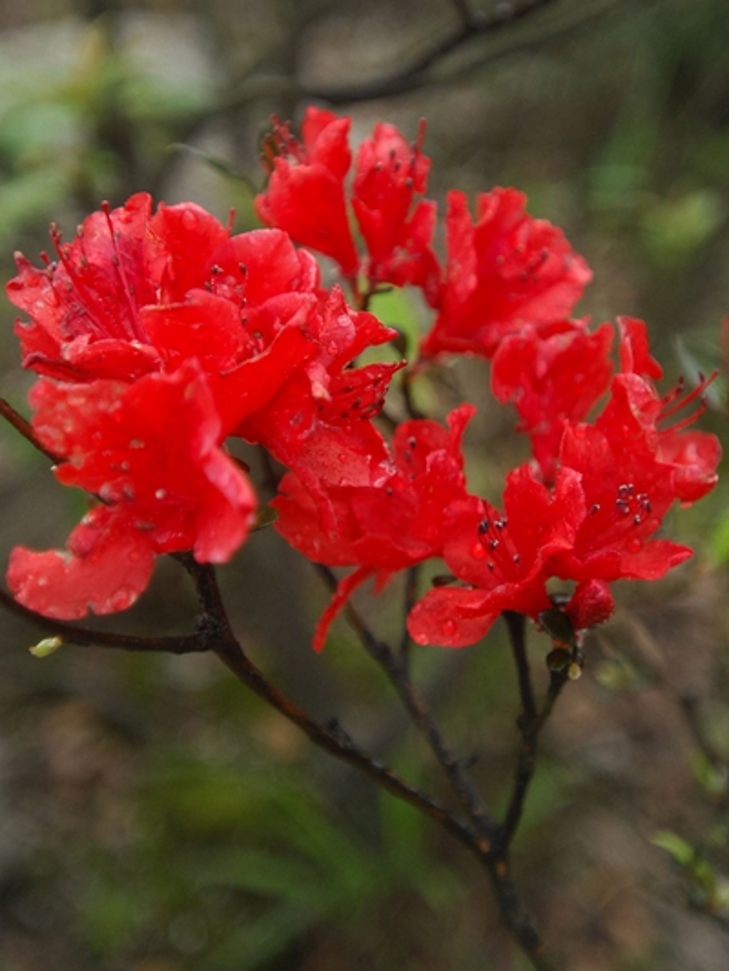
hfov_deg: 27.5
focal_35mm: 53
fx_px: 1488
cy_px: 397
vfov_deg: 36.1
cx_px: 349
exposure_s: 1/1000
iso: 400
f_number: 2.8
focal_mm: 28
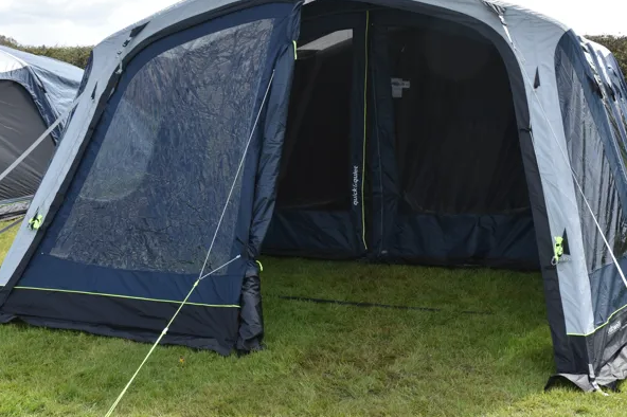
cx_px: 330
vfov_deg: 26.5
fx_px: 882
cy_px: 161
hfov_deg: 39.1
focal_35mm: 51
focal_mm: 25
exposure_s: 1/250
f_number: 8
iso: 200
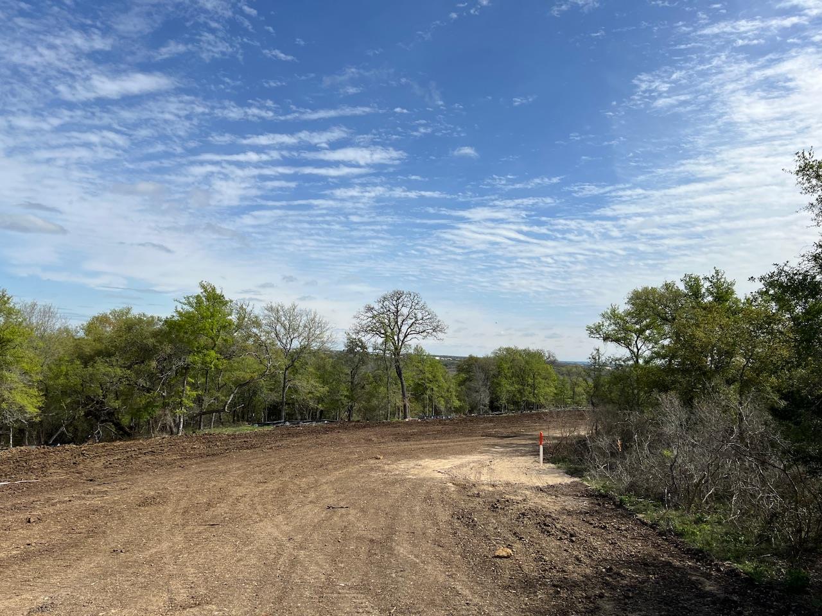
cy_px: 308
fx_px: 617
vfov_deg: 53.1
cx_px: 411
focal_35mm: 26
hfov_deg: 67.3
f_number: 1.5
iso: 50
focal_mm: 5.7
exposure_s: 1/7463
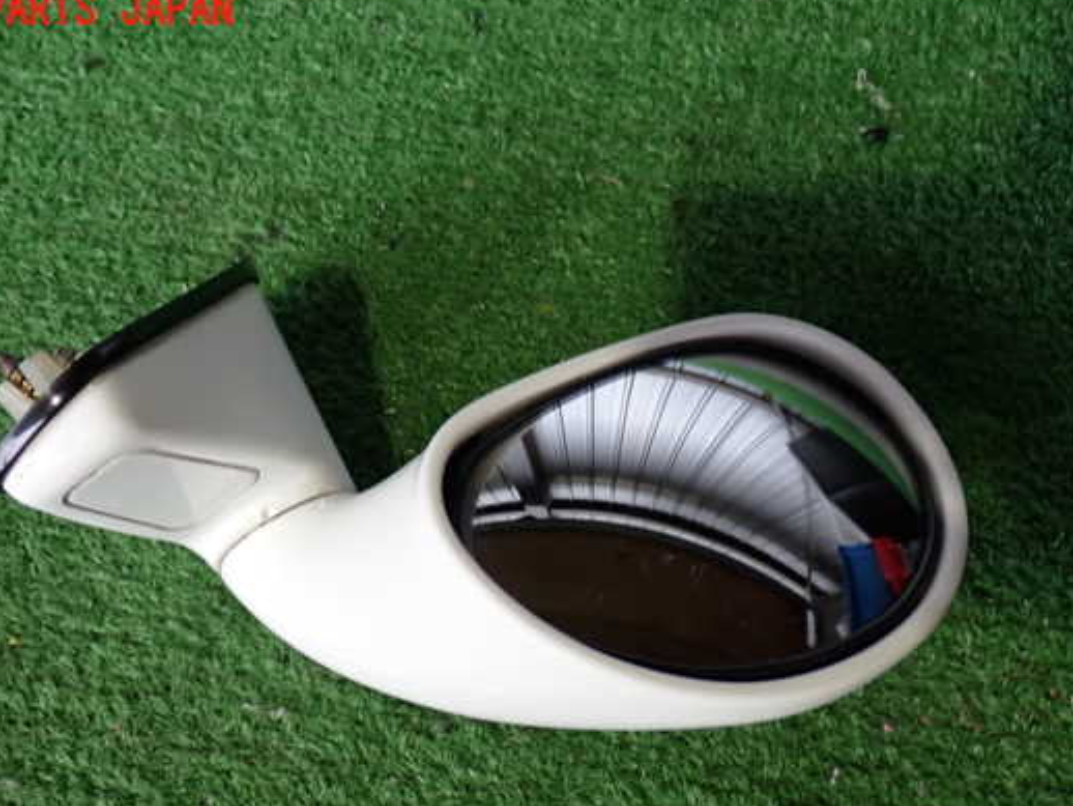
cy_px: 452
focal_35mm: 44
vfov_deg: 32.9
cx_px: 478
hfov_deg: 42.9
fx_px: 1365
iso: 250
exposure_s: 1/40
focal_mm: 6.83
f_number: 2.7
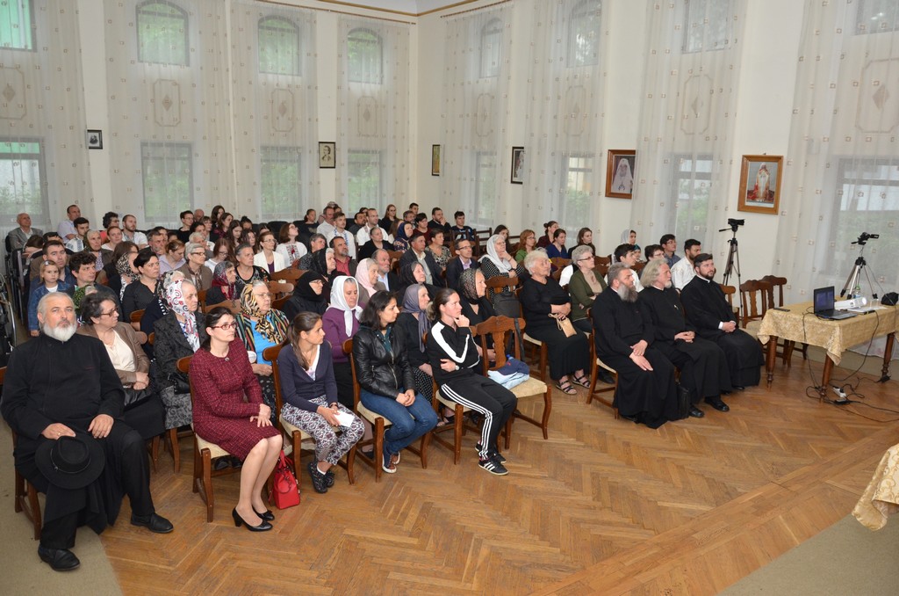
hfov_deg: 67.5
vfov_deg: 47.7
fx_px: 673
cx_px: 450
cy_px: 298
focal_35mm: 27
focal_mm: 18
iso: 800
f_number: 4
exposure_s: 1/60
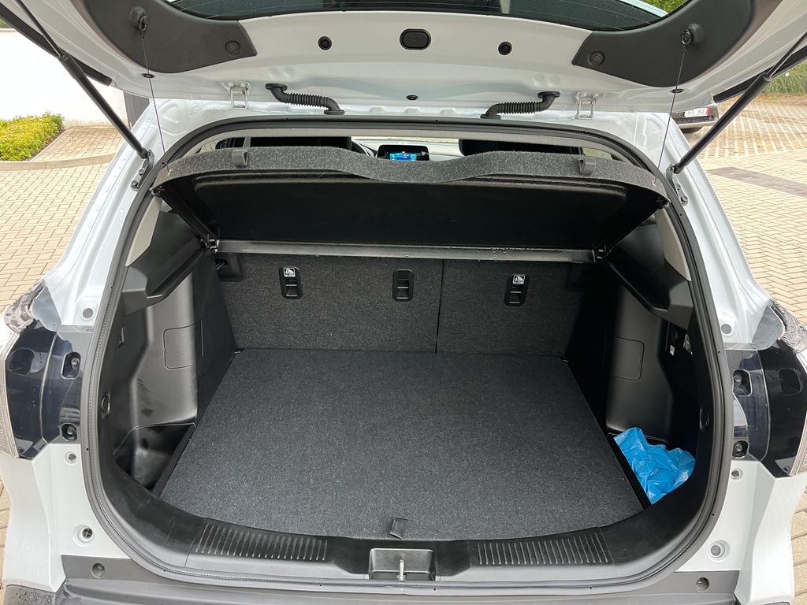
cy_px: 302
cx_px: 404
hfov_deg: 67.3
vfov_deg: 53.1
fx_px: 606
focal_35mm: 26
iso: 160
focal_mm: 5.1
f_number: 1.6
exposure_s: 1/60
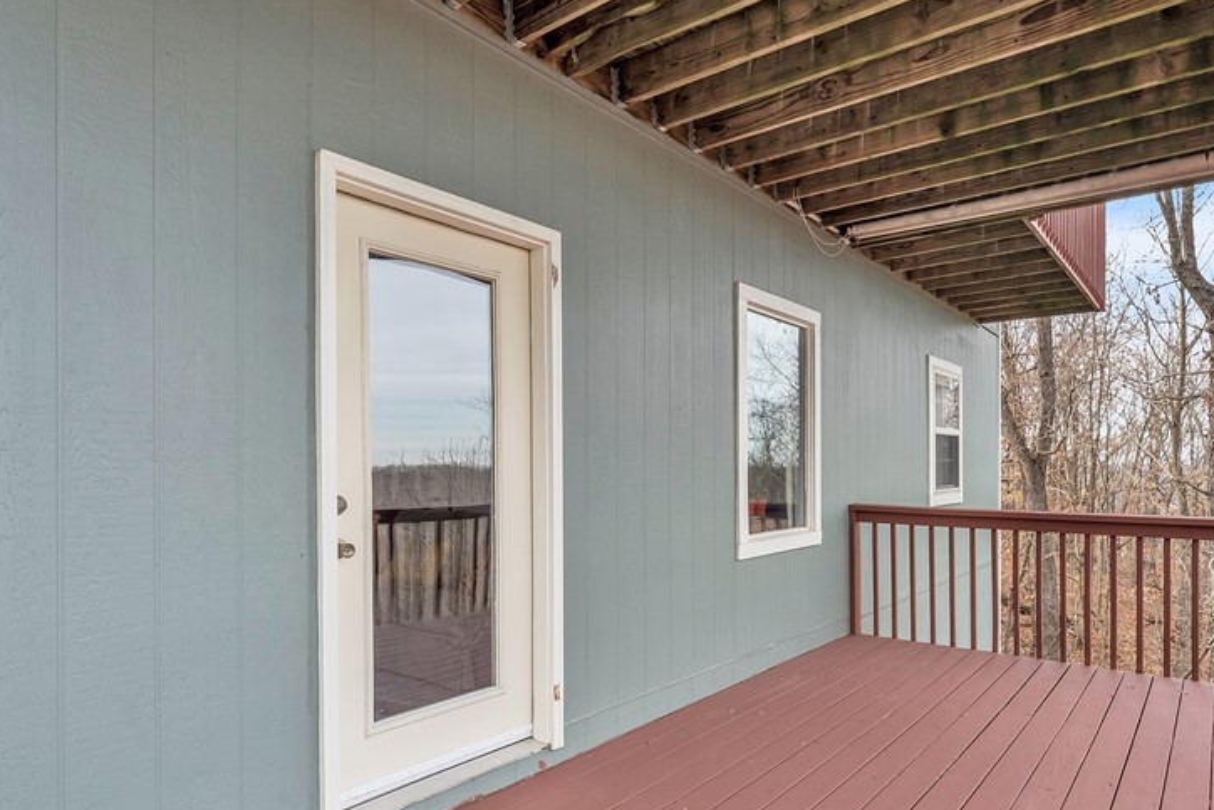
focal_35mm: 21
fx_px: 708
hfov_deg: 81.0
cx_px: 661
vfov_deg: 59.2
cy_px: 468
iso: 640
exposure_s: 1/100
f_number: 11
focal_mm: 14
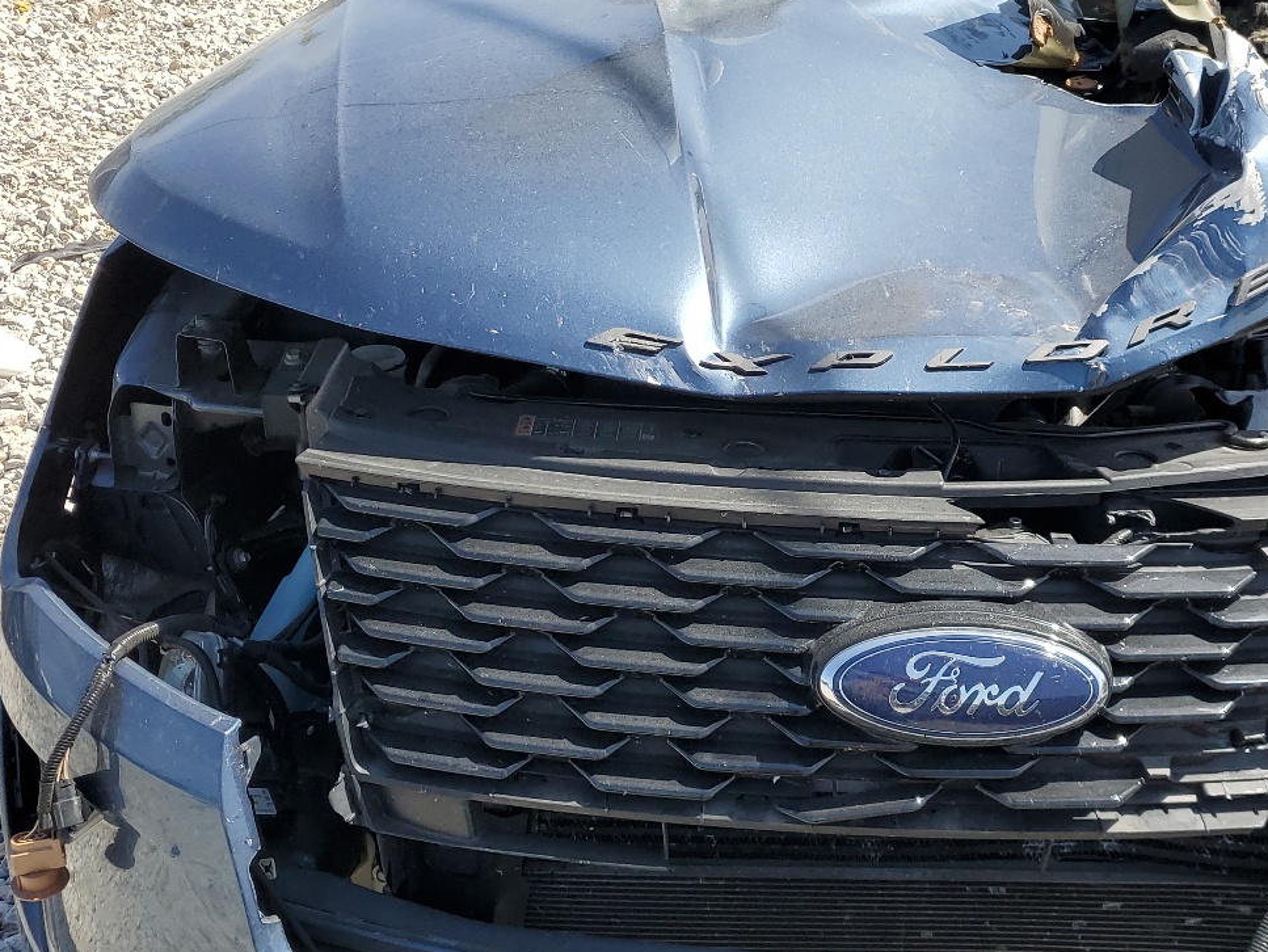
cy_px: 519
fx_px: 1576
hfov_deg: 43.2
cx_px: 843
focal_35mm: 43
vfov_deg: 33.6
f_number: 1.5
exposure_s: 1/2500
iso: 50
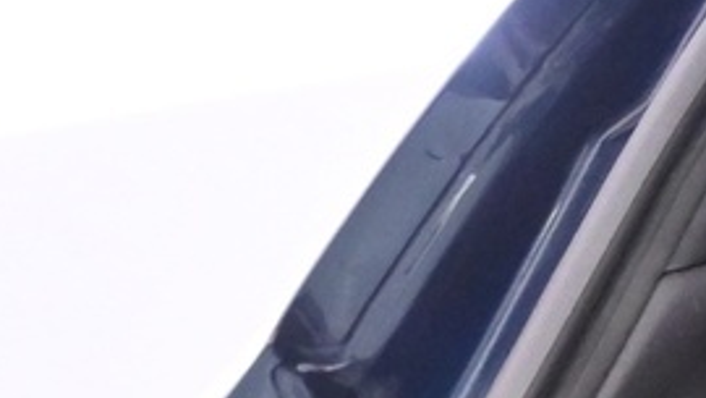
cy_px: 642
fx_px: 3710
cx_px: 2019
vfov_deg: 6.0
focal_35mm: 198
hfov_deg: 9.1
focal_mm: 21
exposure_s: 1/25
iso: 2500
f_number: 4
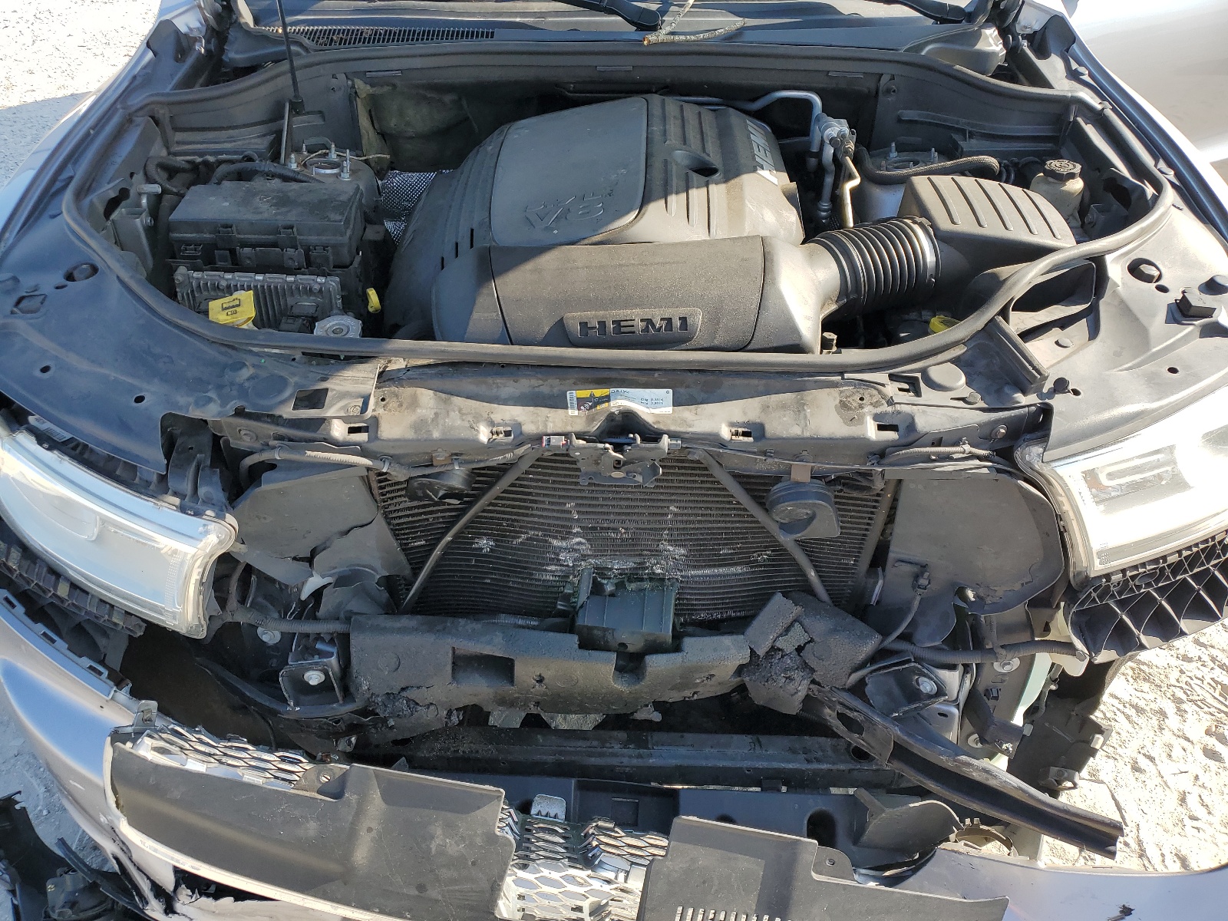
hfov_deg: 67.3
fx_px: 922
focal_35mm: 26
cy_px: 460
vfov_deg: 53.1
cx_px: 614
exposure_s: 1/833
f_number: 1.5
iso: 50
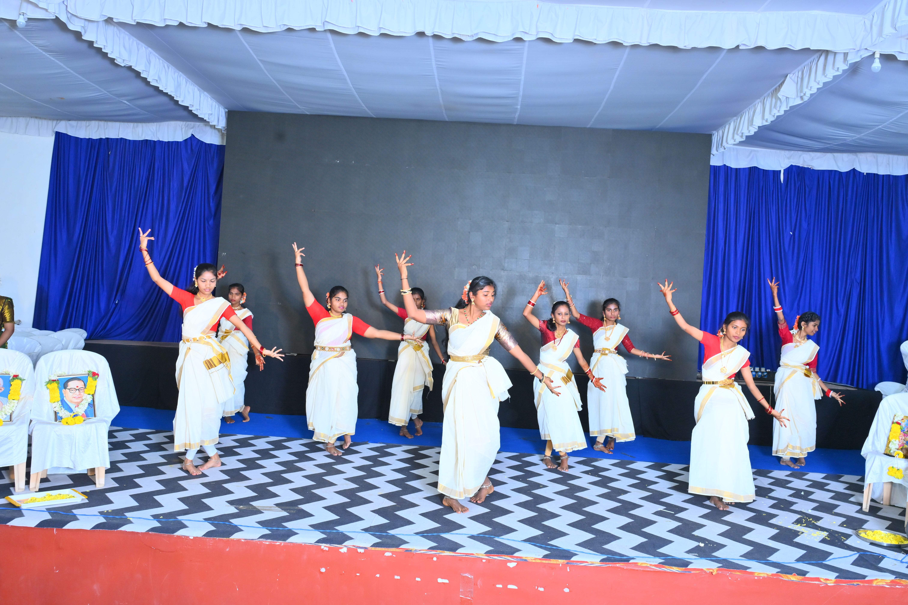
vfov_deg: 43.6
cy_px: 302
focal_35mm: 30
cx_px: 454
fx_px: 757
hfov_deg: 61.9
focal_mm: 30
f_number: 7.1
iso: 640
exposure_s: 1/200
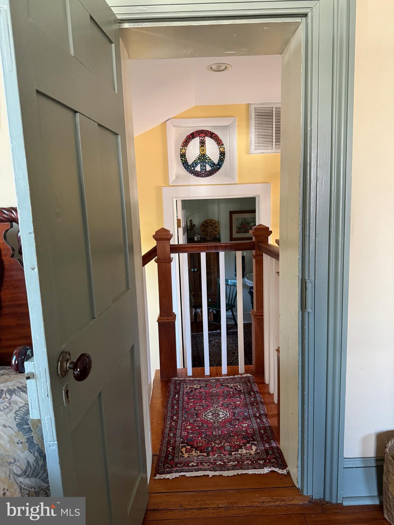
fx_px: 364
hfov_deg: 56.8
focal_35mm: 24
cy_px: 262
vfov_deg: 71.6
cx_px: 197
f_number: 1.78
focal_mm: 6.76
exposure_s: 1/60
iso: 500
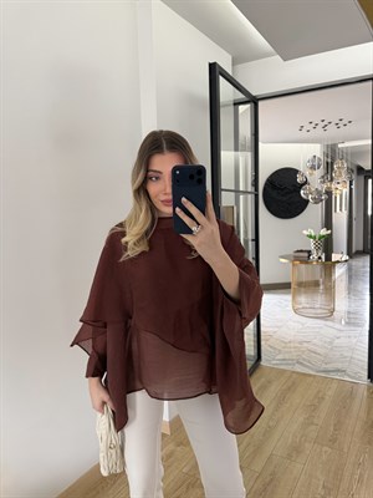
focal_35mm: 24
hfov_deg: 56.8
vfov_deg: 71.6
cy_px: 249
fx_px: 345
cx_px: 186
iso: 320
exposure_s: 1/50
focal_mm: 6.76
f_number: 1.78
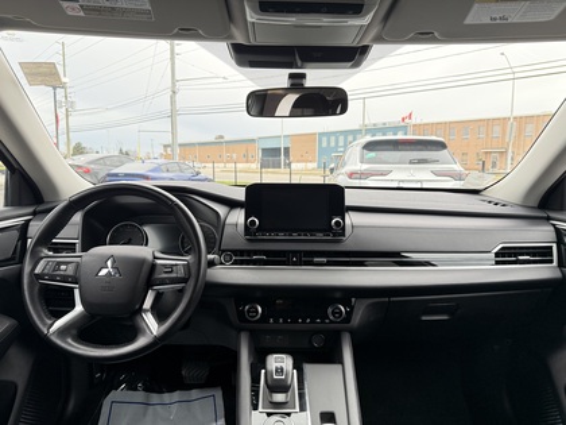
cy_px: 212
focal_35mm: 24
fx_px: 392
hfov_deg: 71.6
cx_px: 283
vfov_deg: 56.8
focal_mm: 6.76
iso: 200
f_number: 1.78
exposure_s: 1/143
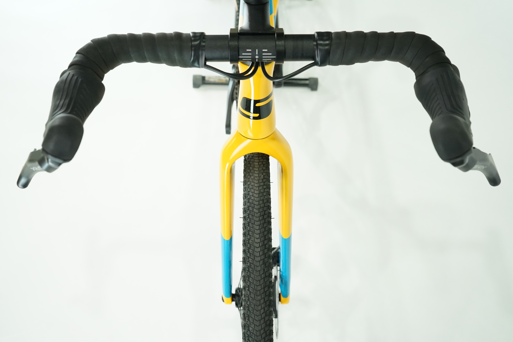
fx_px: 499
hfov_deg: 54.4
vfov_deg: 37.9
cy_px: 171
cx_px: 256
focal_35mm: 35
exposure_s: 1/200
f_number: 5.6
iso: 2500
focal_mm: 35
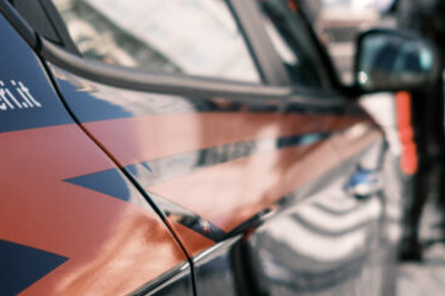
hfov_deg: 20.6
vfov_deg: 13.8
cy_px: 139
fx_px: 1223
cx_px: 193
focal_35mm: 99
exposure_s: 1/640
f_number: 3.2
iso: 125
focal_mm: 23
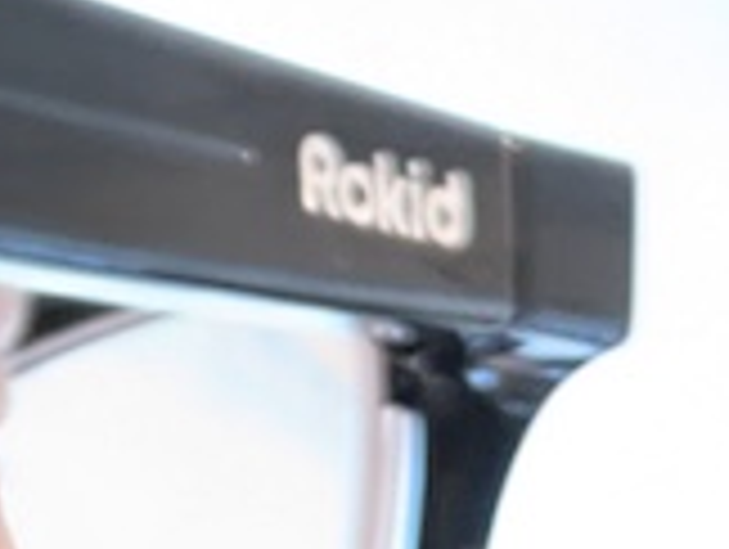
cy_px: -88
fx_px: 6644
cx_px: -1462
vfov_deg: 4.7
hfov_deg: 5.8
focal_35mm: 315
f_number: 1.89
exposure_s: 1/50
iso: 412
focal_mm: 5.43
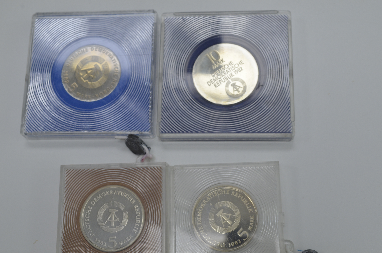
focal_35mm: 51
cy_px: 126
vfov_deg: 26.4
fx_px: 540
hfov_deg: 39.0
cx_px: 191
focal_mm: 34
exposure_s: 1/60
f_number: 8
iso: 280
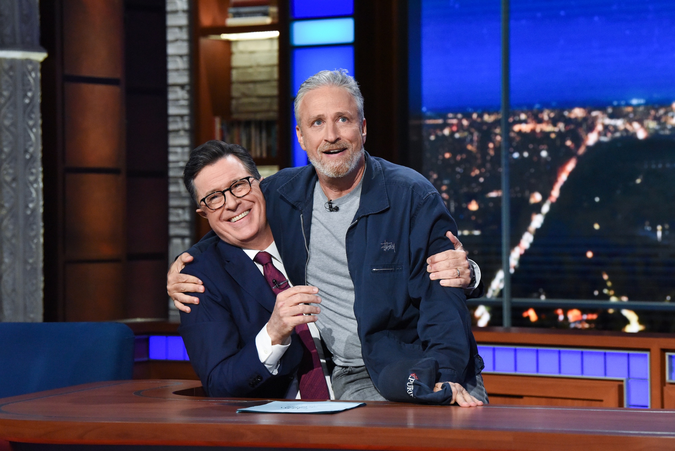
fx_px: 2438
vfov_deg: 10.6
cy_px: 226
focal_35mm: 130
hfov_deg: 15.8
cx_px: 338
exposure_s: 1/200
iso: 6400
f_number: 5.6
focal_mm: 130
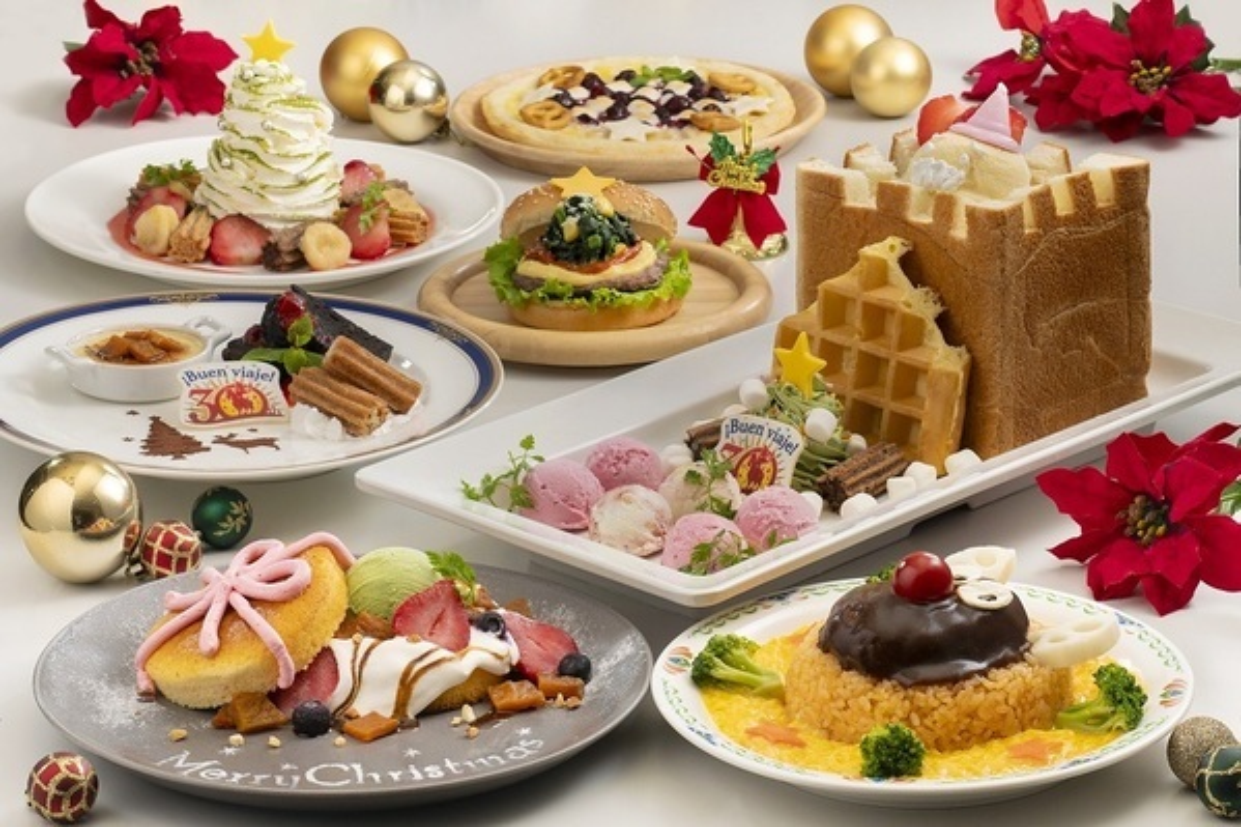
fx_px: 4377
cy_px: 414
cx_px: 620
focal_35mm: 127
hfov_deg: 16.1
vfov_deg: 10.8
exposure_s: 1/125
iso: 400
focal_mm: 85
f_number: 11
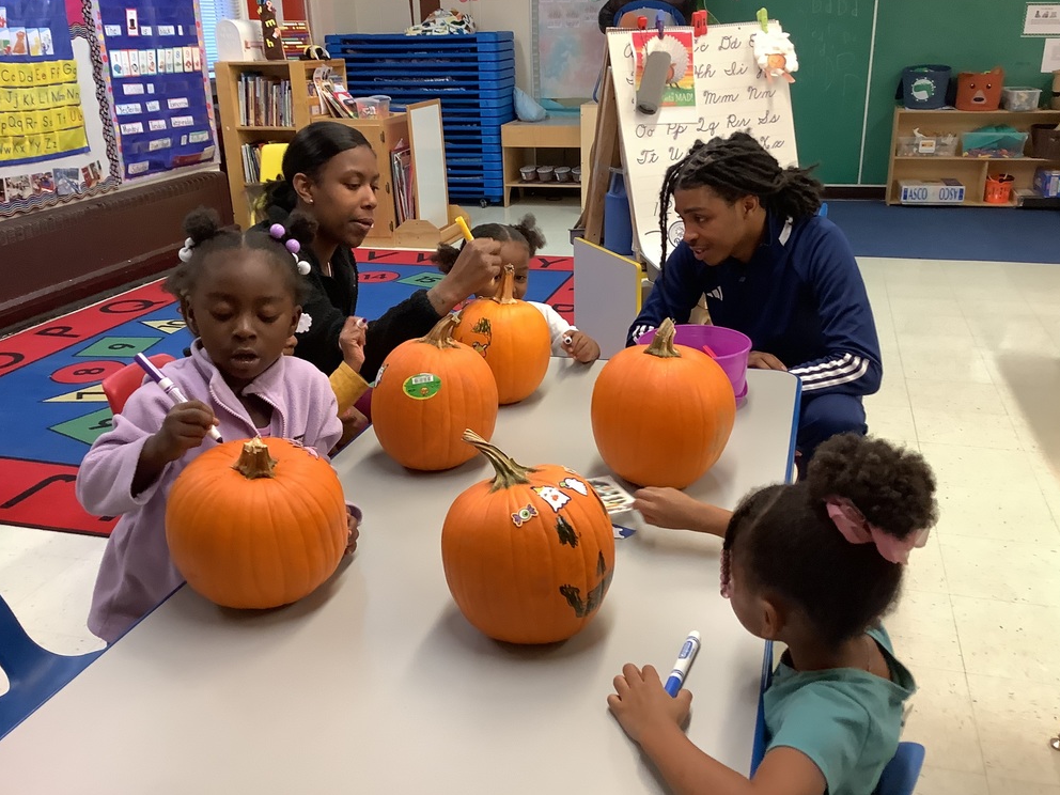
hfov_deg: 56.8
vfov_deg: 44.2
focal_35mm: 32
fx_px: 980
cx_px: 546
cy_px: 395
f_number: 2.4
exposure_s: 1/50
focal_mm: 3.3
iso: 200
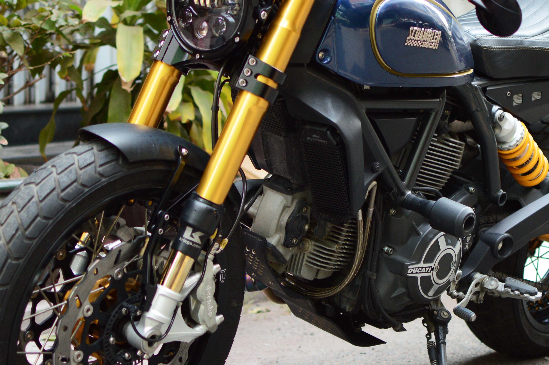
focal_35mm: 98
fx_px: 1492
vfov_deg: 13.9
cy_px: 154
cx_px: 331
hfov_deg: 20.8
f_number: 2
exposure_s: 1/1600
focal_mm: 35
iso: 400
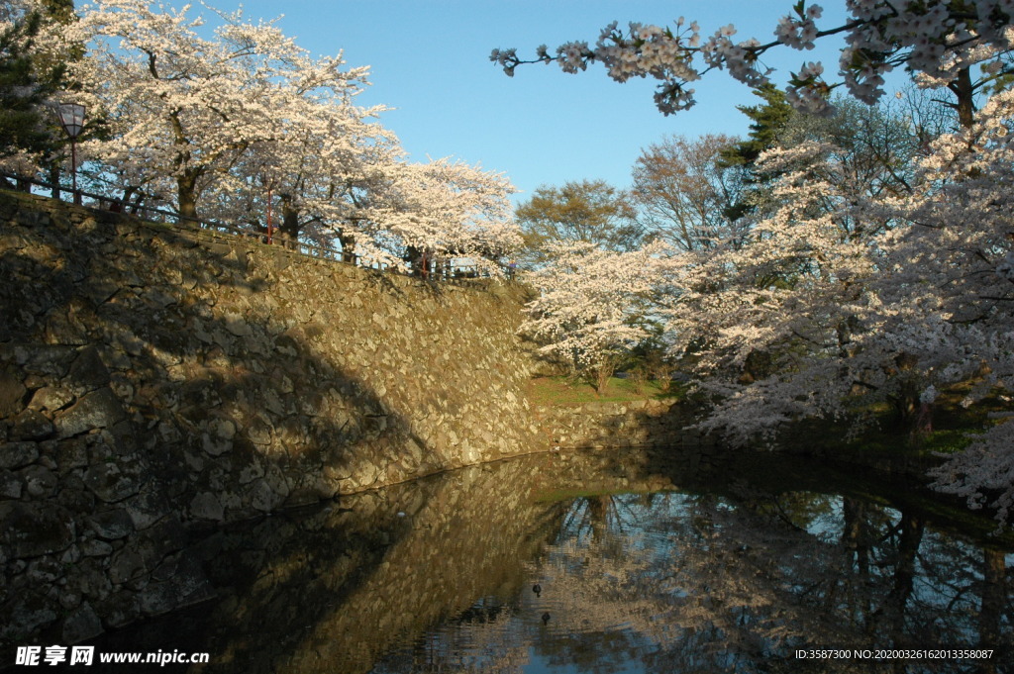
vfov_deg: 36.8
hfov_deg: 53.2
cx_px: 507
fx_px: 1013
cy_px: 337
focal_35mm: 36
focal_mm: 24
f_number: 10
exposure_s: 1/250
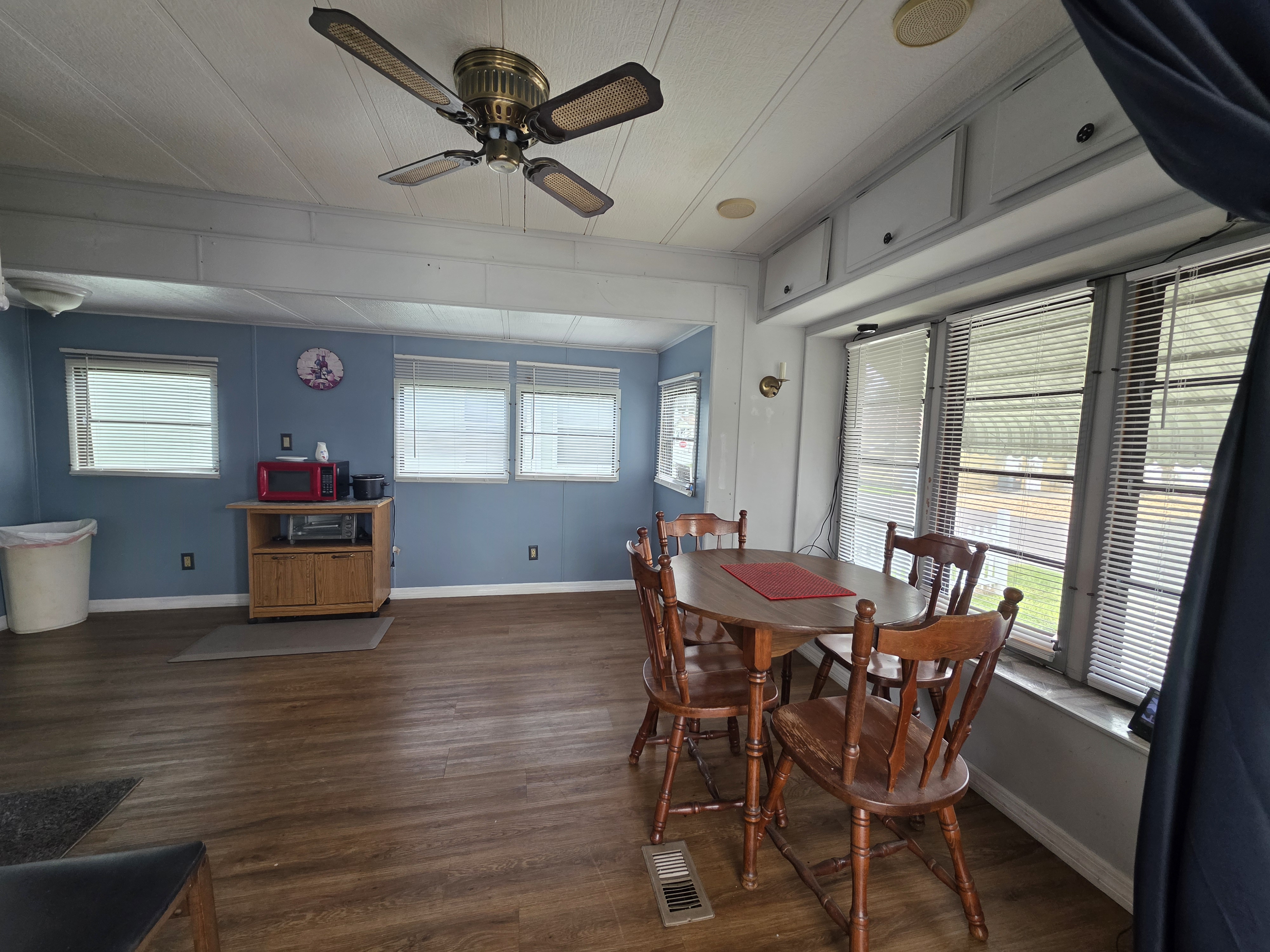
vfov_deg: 89.9
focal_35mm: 13
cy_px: 476
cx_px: 635
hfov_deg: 106.2
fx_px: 477
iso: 160
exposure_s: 1/120
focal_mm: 2.2
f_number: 1.9
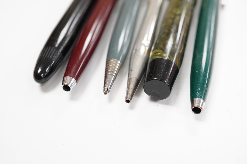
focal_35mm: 45
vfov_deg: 29.9
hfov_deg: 43.6
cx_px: 124
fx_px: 309
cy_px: 82
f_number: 11
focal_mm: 30
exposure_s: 1/100
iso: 2500
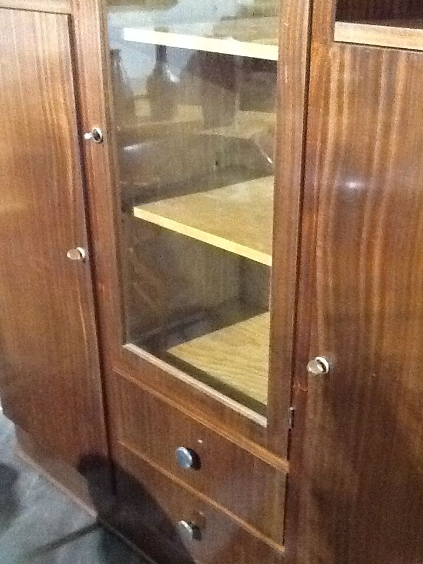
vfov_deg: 42.9
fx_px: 717
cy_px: 282
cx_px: 212
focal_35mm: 44
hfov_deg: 32.9
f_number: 2.4
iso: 640
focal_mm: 2.03
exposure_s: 1/15
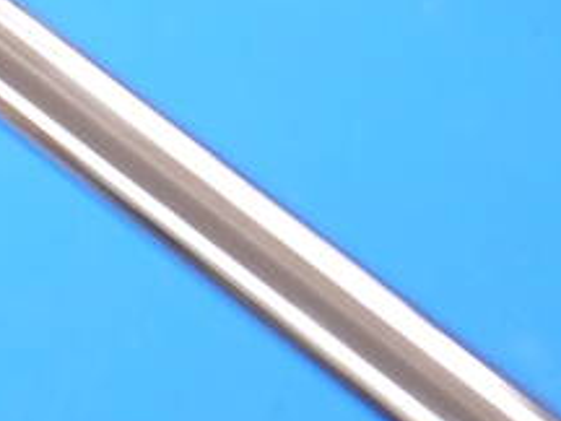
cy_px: -130
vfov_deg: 5.9
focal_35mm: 249
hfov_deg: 7.9
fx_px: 4035
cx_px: -179
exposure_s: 1/100
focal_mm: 42
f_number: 5.6
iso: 800
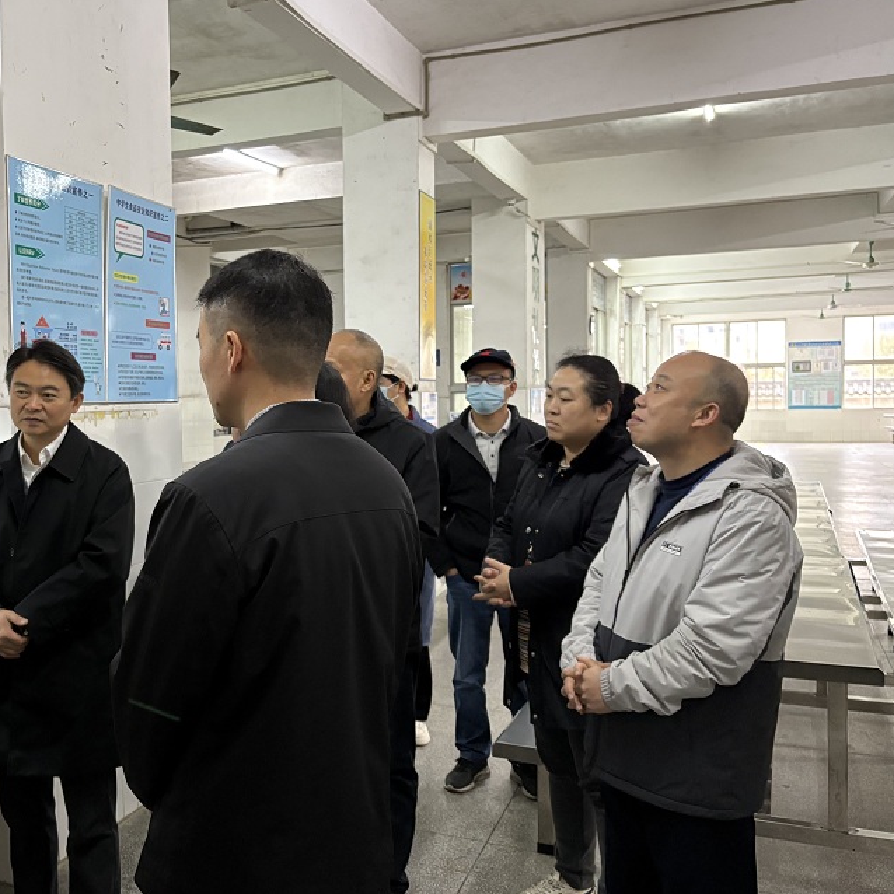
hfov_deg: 44.2
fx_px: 1052
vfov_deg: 46.0
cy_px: 427
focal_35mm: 36
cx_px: 203
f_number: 1.6
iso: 320
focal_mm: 5.96
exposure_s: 1/50
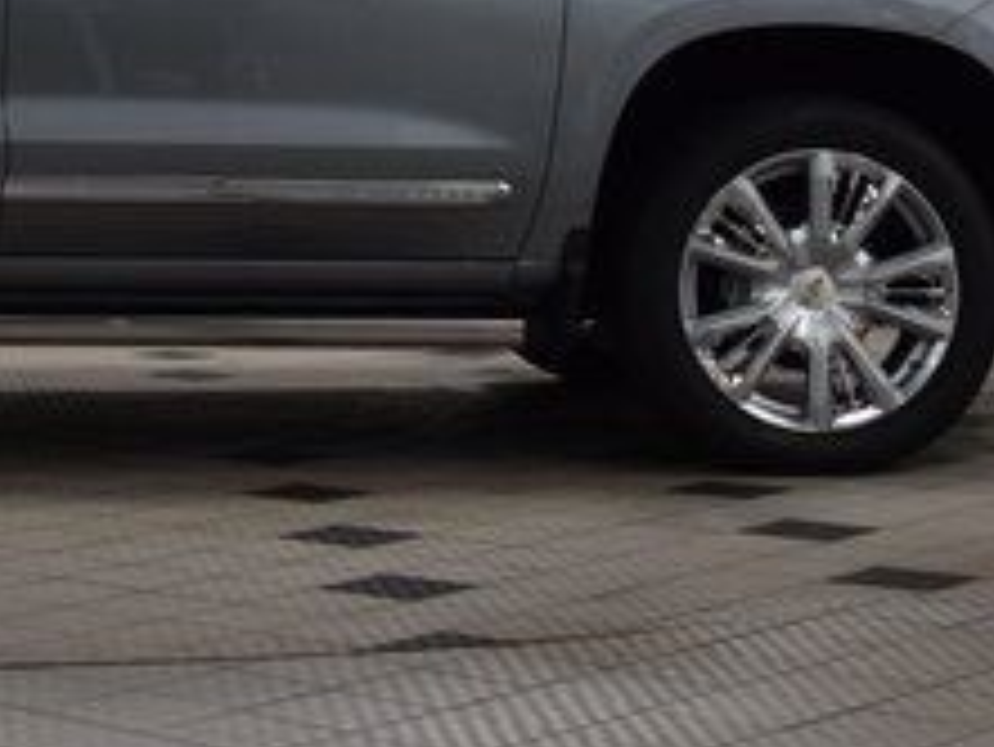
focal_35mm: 117
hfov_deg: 16.2
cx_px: -153
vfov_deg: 12.5
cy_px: 7
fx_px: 3361
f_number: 8
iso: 1100
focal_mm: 28
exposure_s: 1/60
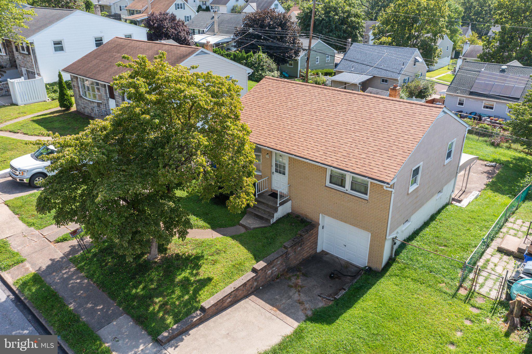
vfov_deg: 46.4
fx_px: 414
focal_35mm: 28
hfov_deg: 65.5
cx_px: 266
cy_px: 177
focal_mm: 10.26
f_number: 5
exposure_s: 1/240
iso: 100
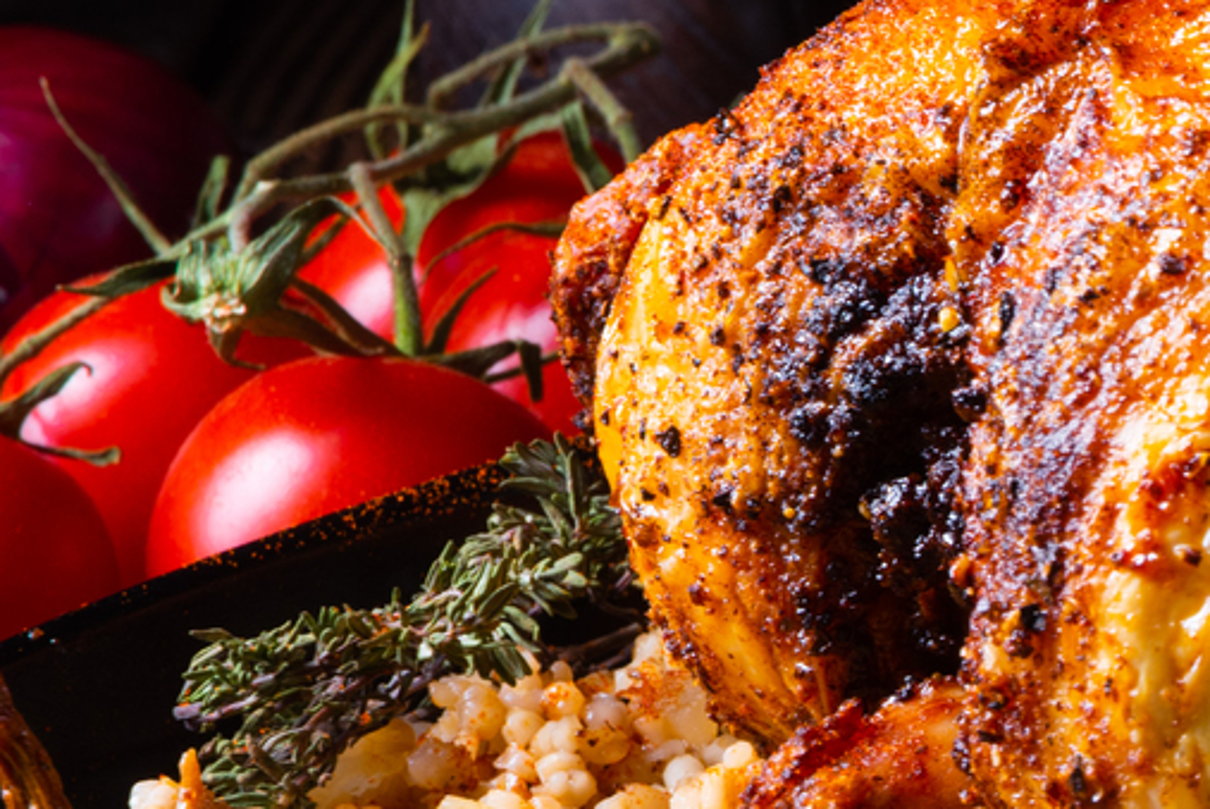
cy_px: 359
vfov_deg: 5.0
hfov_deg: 7.3
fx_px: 9284
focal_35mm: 276
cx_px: 2160
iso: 64
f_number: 14
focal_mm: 70
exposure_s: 1/160
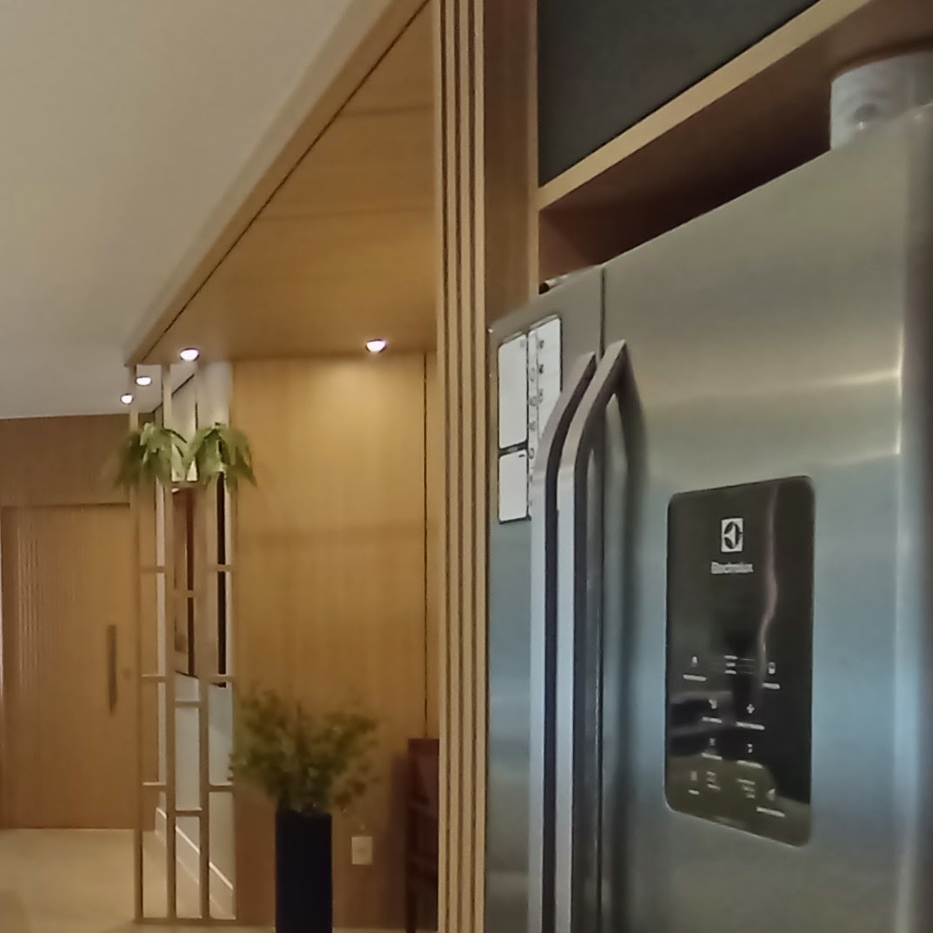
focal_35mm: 43
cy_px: 648
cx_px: -306
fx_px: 1311
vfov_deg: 38.6
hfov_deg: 30.2
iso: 224
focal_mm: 1.65
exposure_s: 1/60
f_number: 2.2
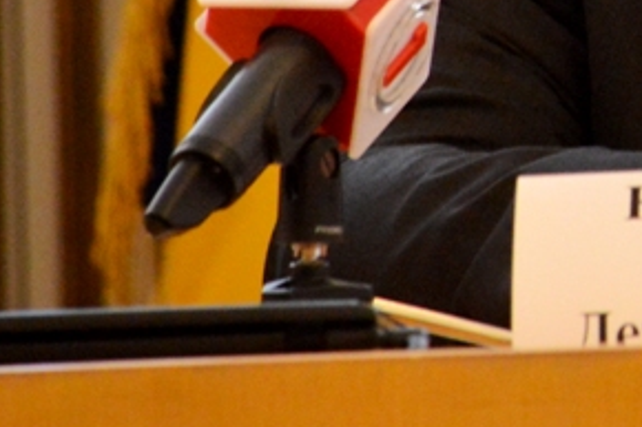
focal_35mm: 980
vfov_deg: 1.4
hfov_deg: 2.1
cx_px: 905
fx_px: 17462
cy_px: -202
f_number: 5
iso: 3200
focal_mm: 185
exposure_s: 1/50
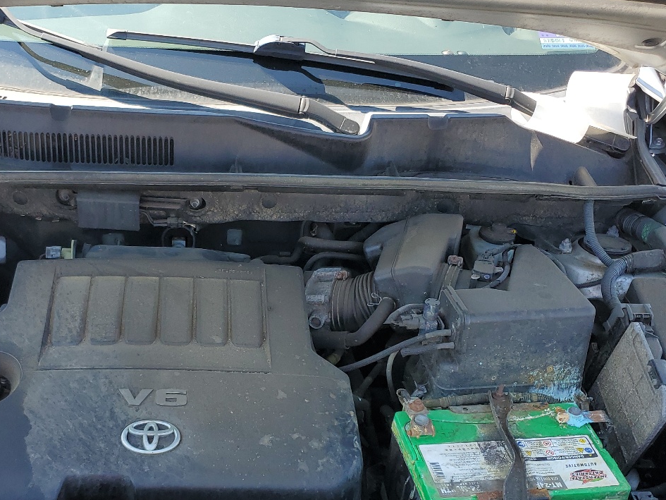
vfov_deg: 32.4
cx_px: 249
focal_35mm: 44
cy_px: 362
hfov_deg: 42.6
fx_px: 847
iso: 50
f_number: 1.5
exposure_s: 1/556
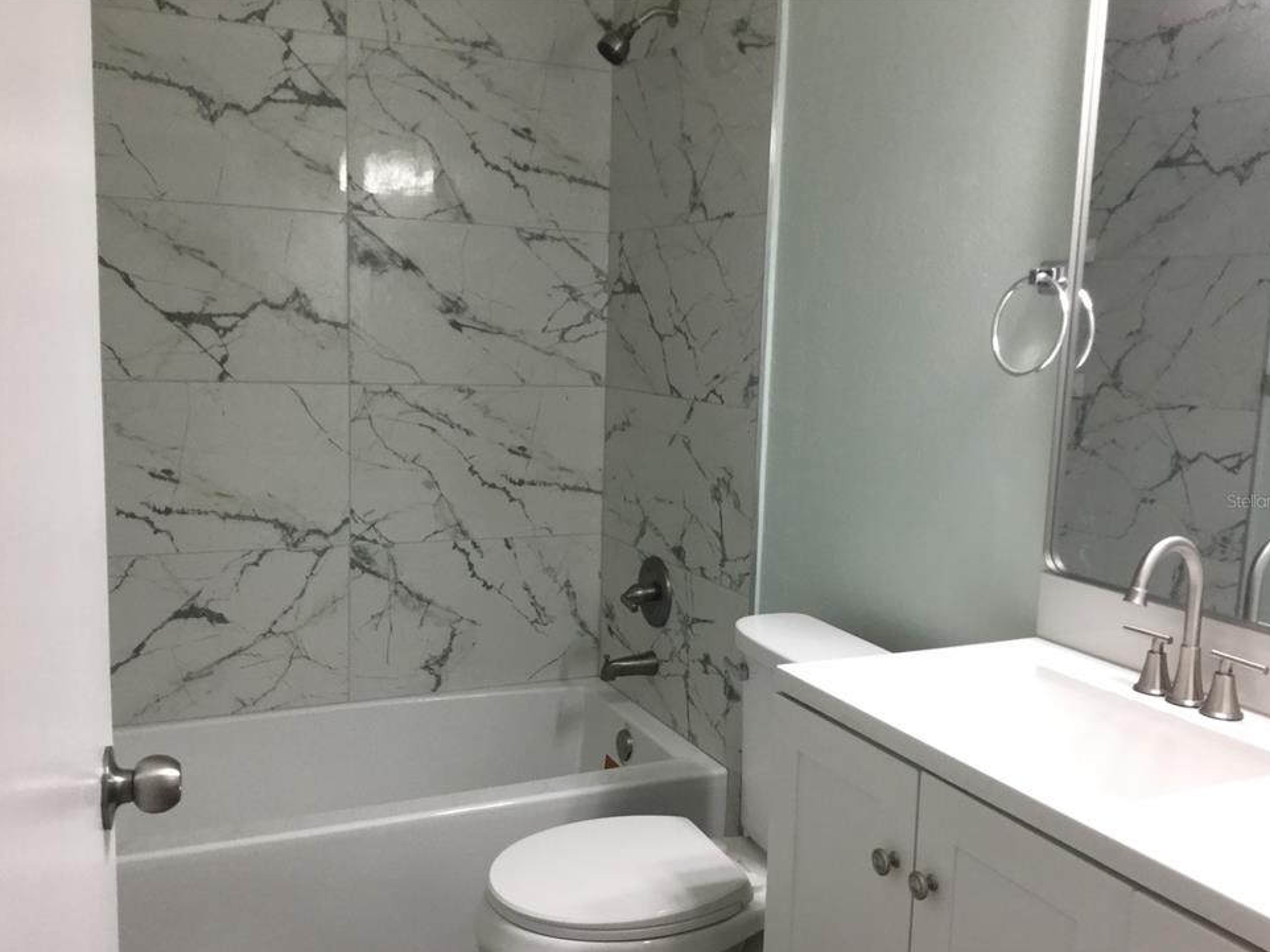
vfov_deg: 42.9
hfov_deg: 55.4
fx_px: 1210
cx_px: 631
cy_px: 500
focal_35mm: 33
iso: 25
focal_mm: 3.3
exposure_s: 1/40
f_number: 2.4
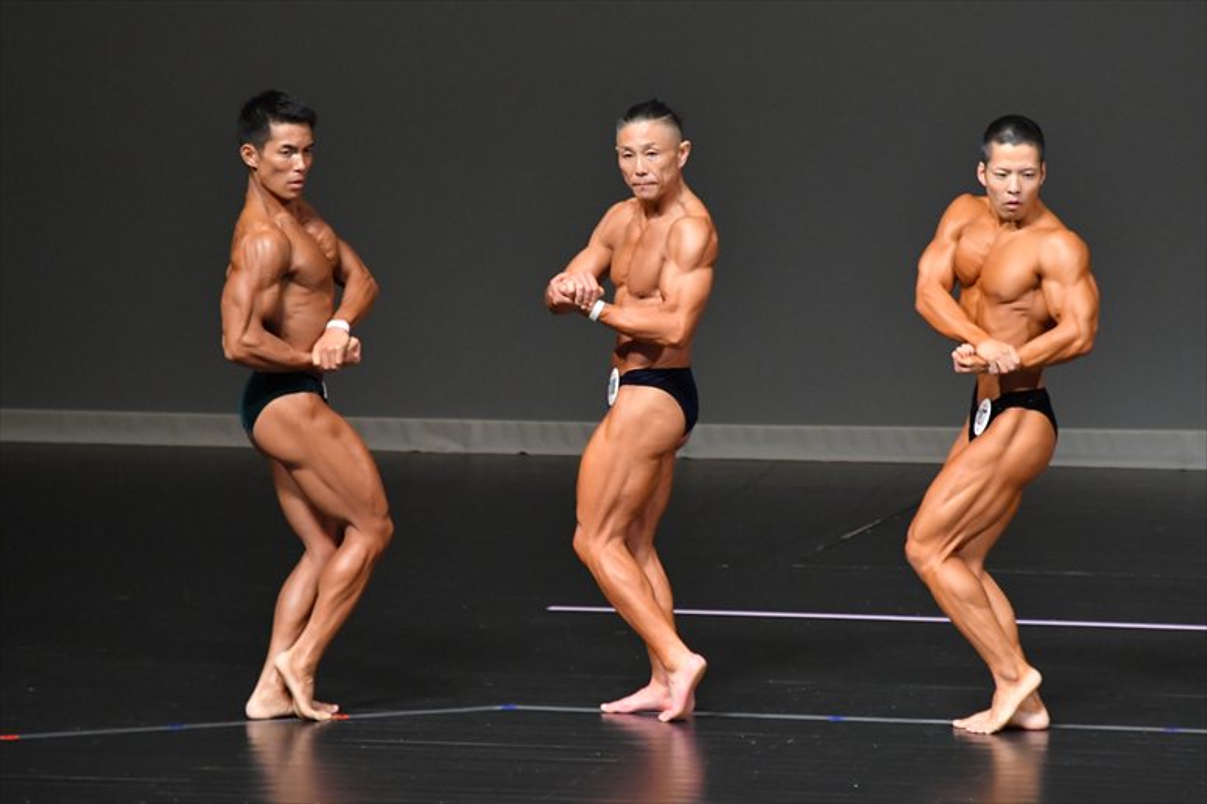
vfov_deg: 4.0
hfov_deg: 6.0
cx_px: 604
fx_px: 11562
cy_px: 402
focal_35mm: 345
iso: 5000
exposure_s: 1/400
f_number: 5.6
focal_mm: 230
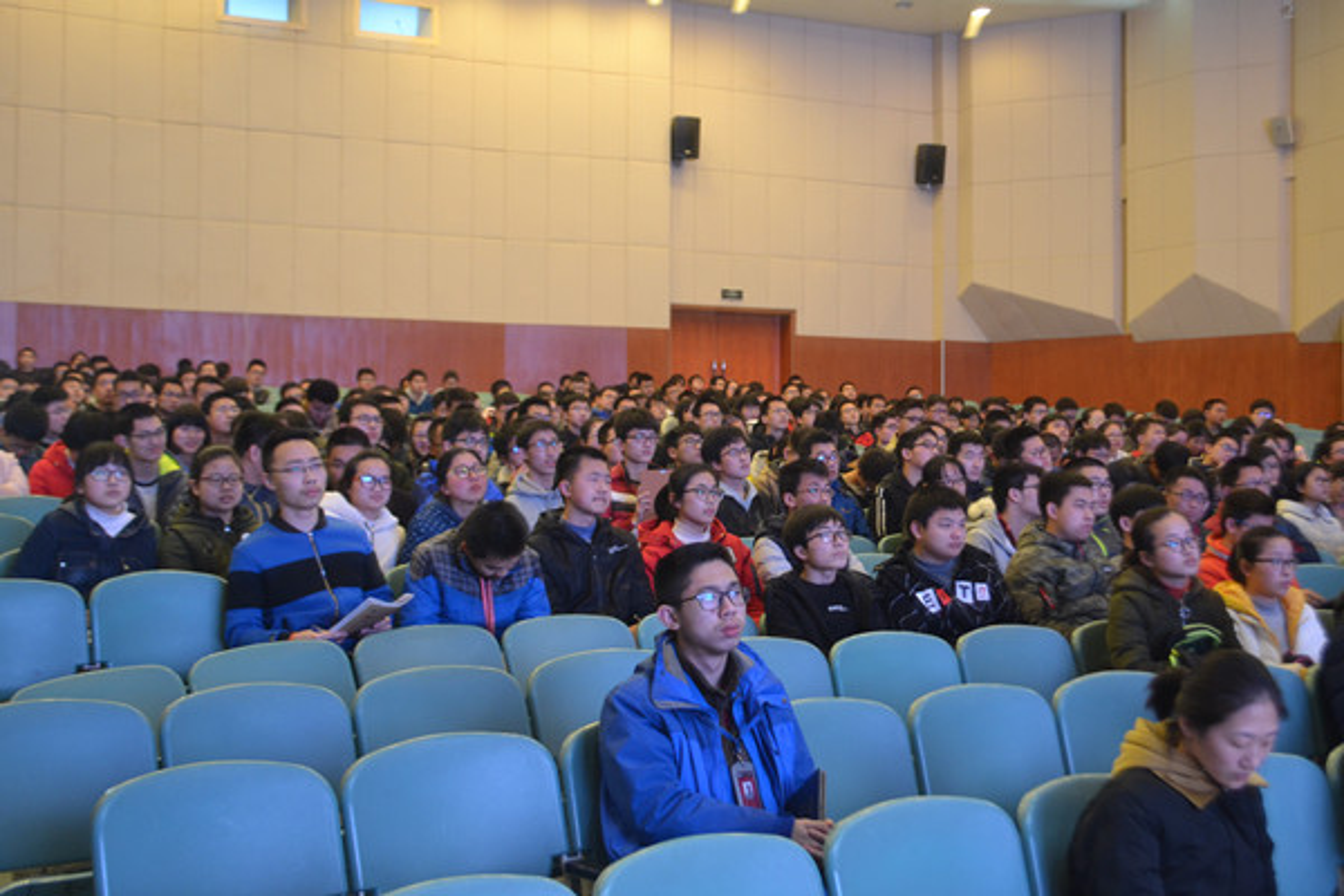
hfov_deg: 45.0
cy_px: 448
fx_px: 1624
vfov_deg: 30.8
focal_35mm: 44
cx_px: 672
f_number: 4.5
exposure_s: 1/15
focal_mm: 29
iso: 800
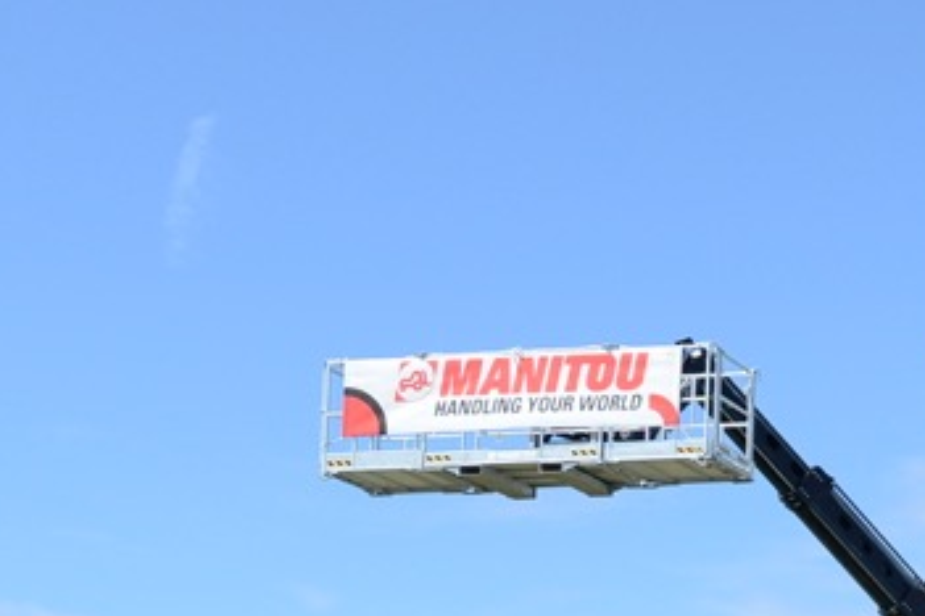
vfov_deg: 11.8
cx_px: 1212
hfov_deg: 17.0
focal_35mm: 113
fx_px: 2903
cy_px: 777
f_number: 8
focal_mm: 31
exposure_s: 1/400
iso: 200
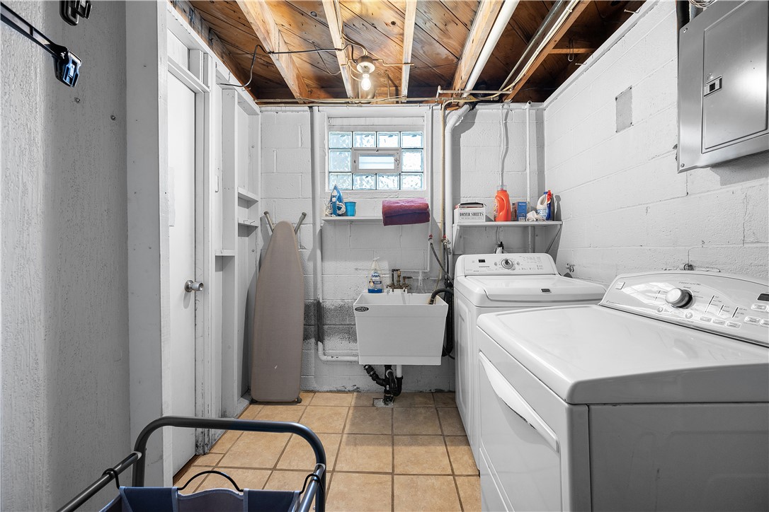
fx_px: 299
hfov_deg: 104.3
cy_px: 256
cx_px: 384
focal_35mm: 14
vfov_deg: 81.2
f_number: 8
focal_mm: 14
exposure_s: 1/3
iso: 400
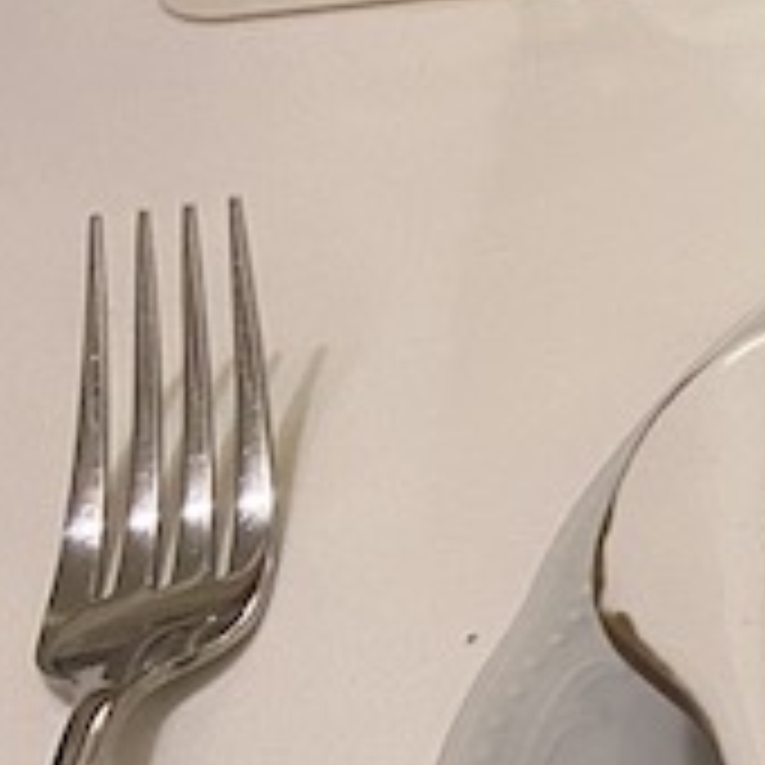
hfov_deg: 13.0
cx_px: 1732
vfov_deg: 16.0
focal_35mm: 108
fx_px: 2700
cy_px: 104
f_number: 1.8
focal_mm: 4.25
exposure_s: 1/50
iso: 250
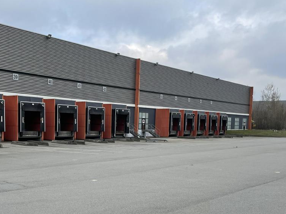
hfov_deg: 42.8
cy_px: 153
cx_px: 116
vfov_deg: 32.4
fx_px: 364
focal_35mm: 44
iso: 32
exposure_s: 1/2174
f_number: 1.6
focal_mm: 4.2
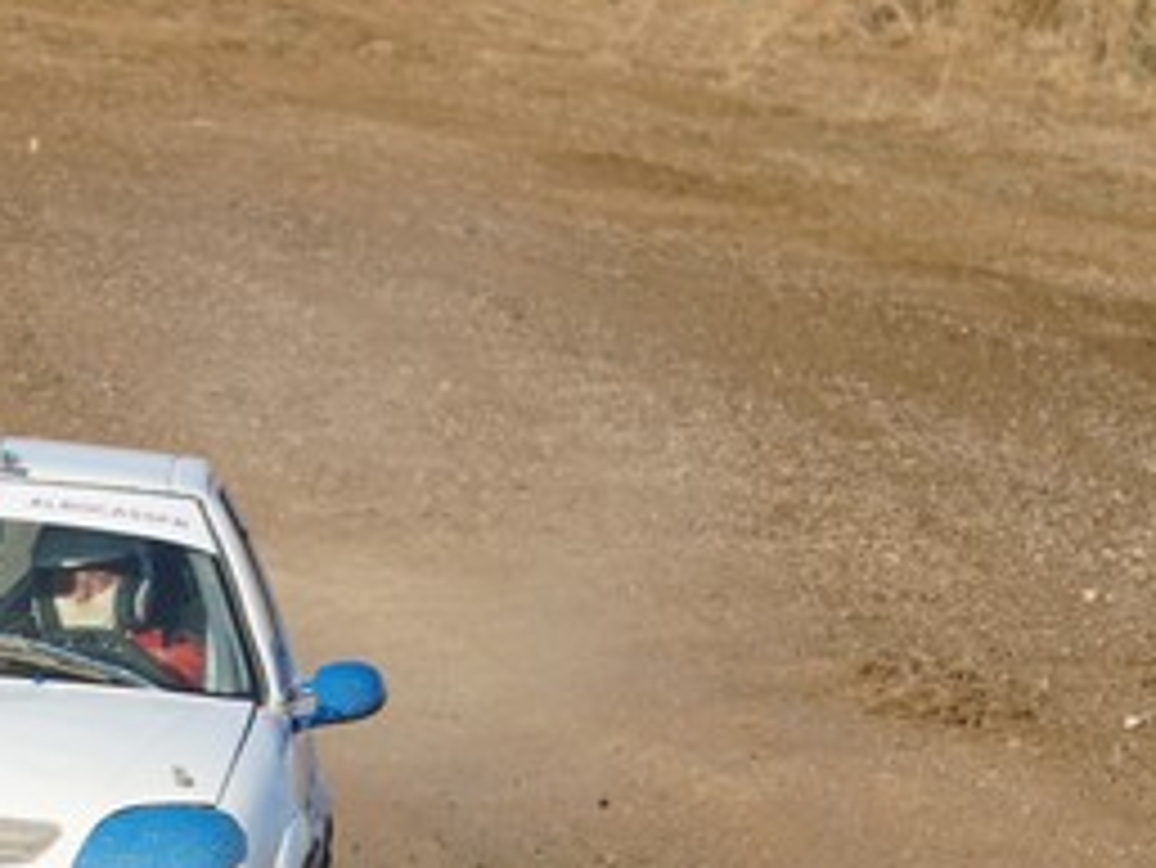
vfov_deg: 1.1
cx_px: 31
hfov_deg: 1.5
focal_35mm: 1346
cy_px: 846
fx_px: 44971
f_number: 5.6
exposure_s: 1/400
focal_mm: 300
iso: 125
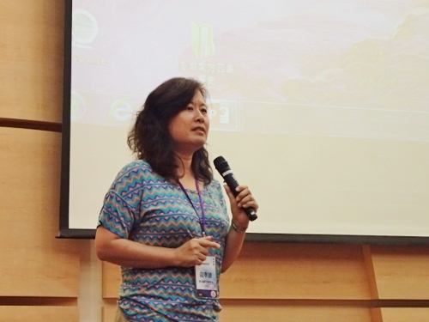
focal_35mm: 100
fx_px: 1239
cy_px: 161
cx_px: 214
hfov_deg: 19.6
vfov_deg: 14.8
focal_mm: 18
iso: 800
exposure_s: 1/60
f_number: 4.9
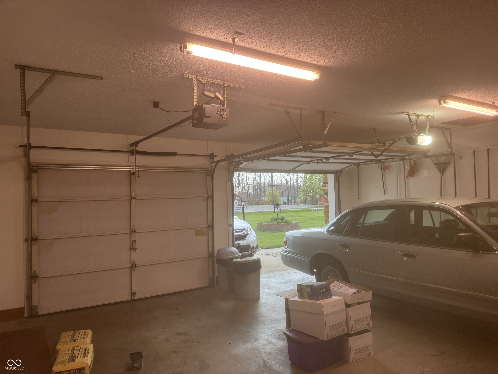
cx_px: 249
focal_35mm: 24
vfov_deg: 56.8
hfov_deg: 71.6
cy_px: 187
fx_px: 345
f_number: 1.78
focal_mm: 6.76
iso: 160
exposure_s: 1/60
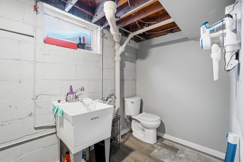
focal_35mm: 15
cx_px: 122
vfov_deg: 77.2
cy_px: 81
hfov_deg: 100.4
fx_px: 102
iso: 100
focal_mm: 10
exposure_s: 1/50
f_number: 4
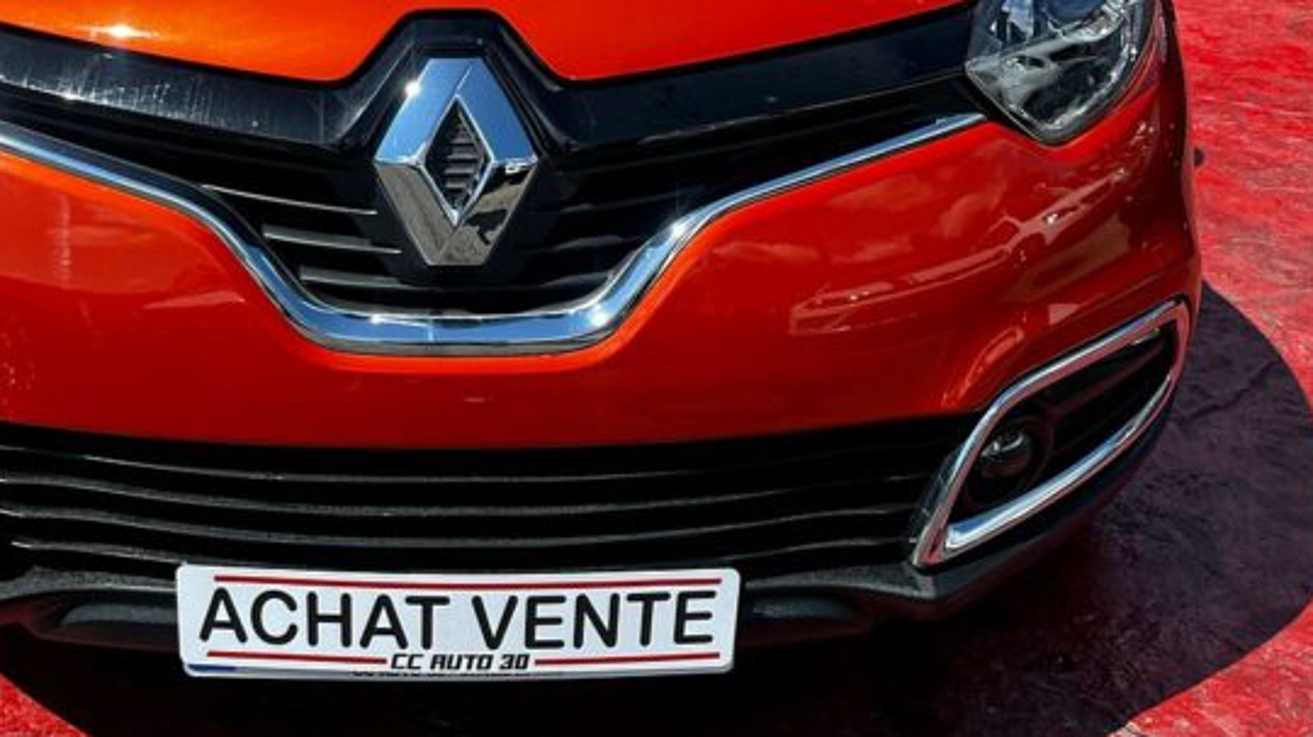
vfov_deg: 27.3
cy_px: 68
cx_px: 443
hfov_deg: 47.6
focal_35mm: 42
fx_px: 1461
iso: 50
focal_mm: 5.1
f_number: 1.6
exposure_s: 1/1890
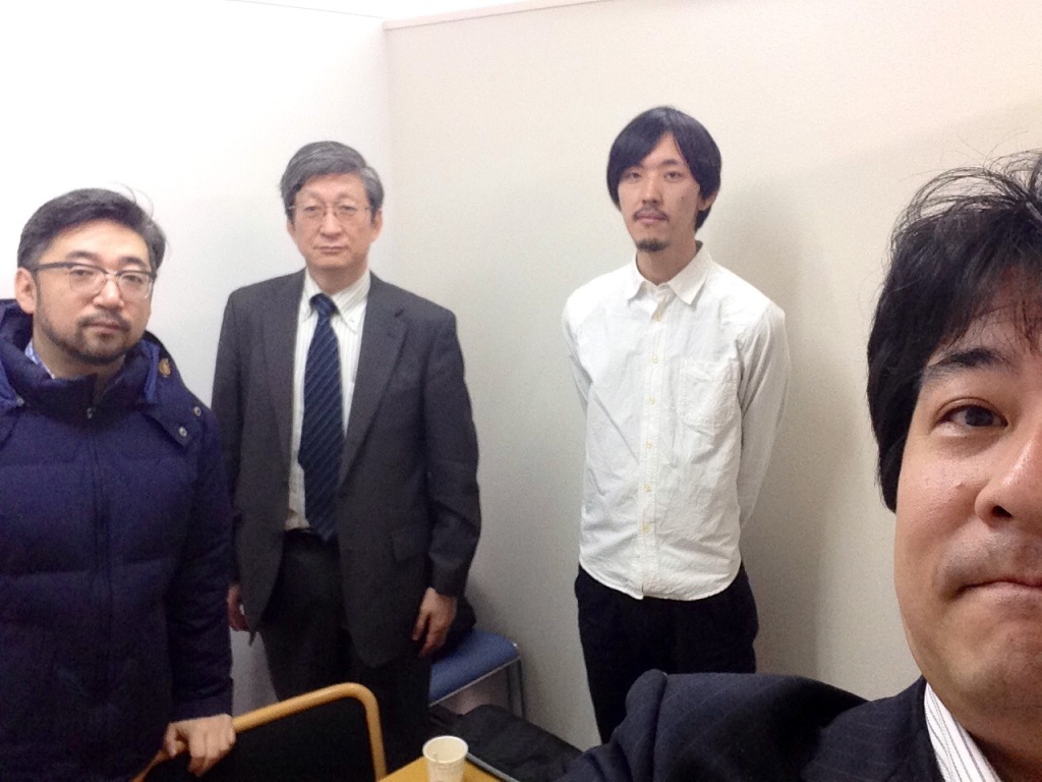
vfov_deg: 40.7
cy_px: 391
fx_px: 1054
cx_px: 521
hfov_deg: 52.6
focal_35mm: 35
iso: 100
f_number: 2.4
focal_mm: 2.18
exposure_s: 1/30
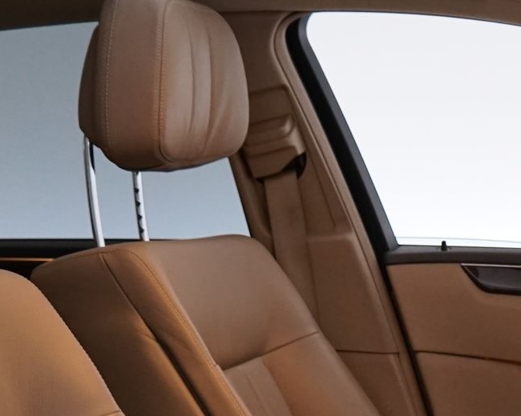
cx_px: 555
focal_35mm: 101
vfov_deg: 14.8
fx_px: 1557
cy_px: 480
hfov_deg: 18.4
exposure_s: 1/80
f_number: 4
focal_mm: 28
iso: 2000
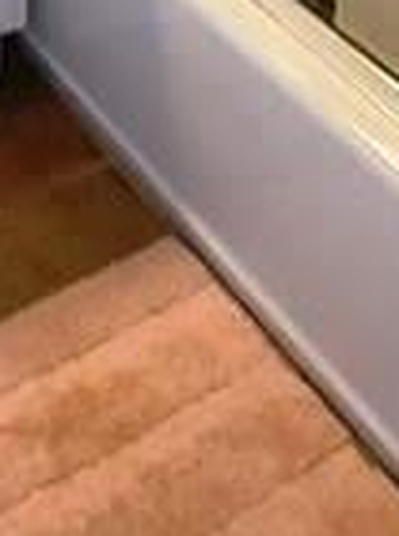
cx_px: -163
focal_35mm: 71
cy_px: -616
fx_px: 1096
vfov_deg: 17.1
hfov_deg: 18.7
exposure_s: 1/30
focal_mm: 2.2
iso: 400
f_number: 2.2
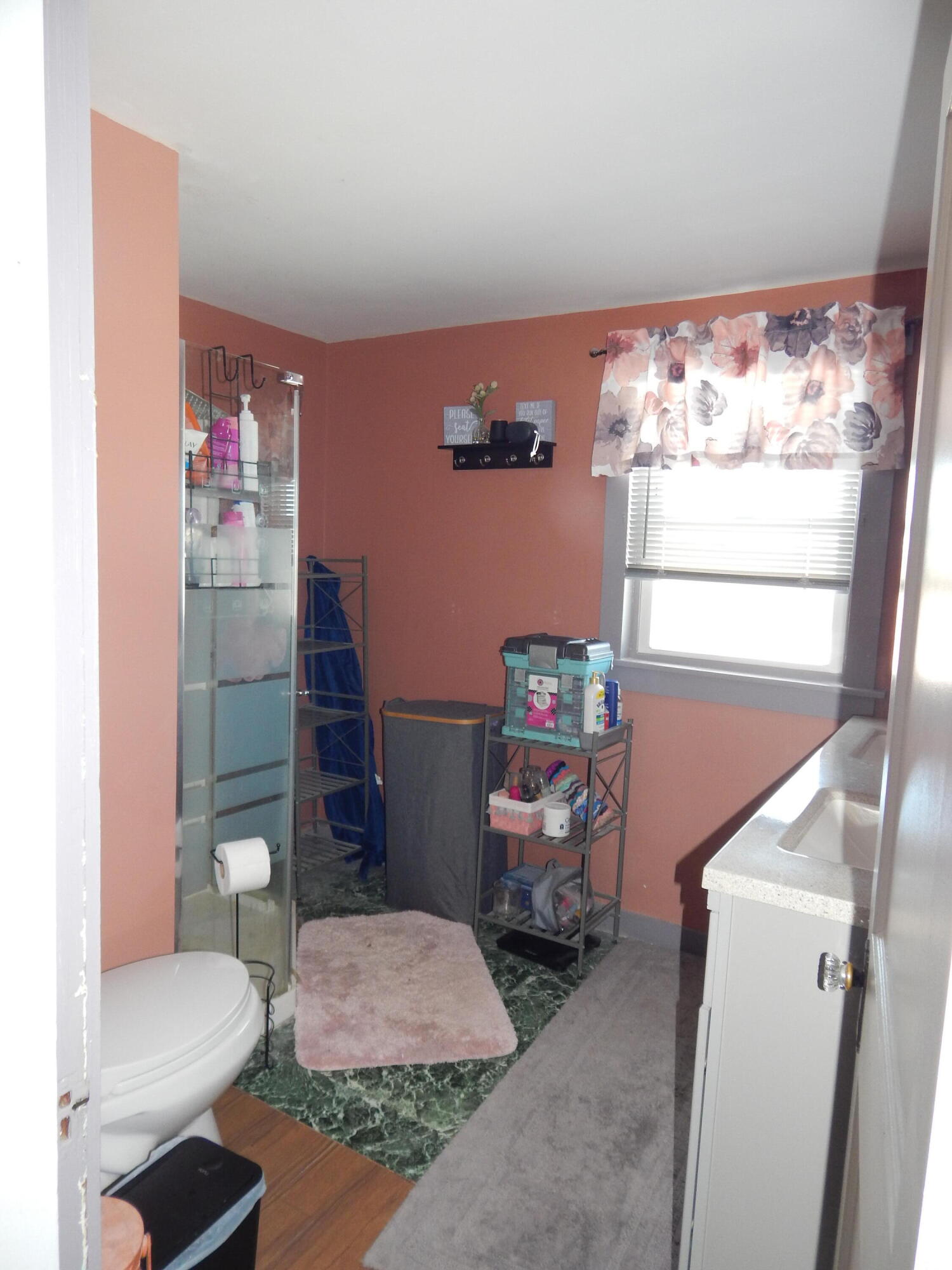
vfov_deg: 73.9
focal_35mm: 23
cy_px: 635
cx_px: 476
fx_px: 843
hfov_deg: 58.9
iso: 200
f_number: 3
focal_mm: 4
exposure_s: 1/30
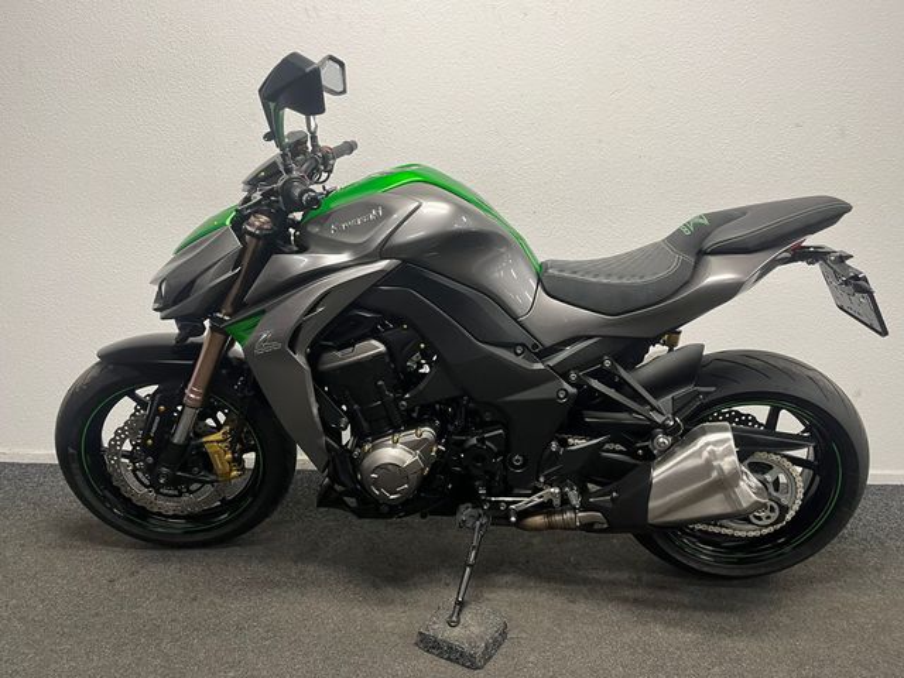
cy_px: 339
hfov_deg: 67.3
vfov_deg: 53.1
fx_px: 679
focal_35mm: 26
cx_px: 452
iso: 100
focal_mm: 5.1
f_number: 1.6
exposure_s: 1/50
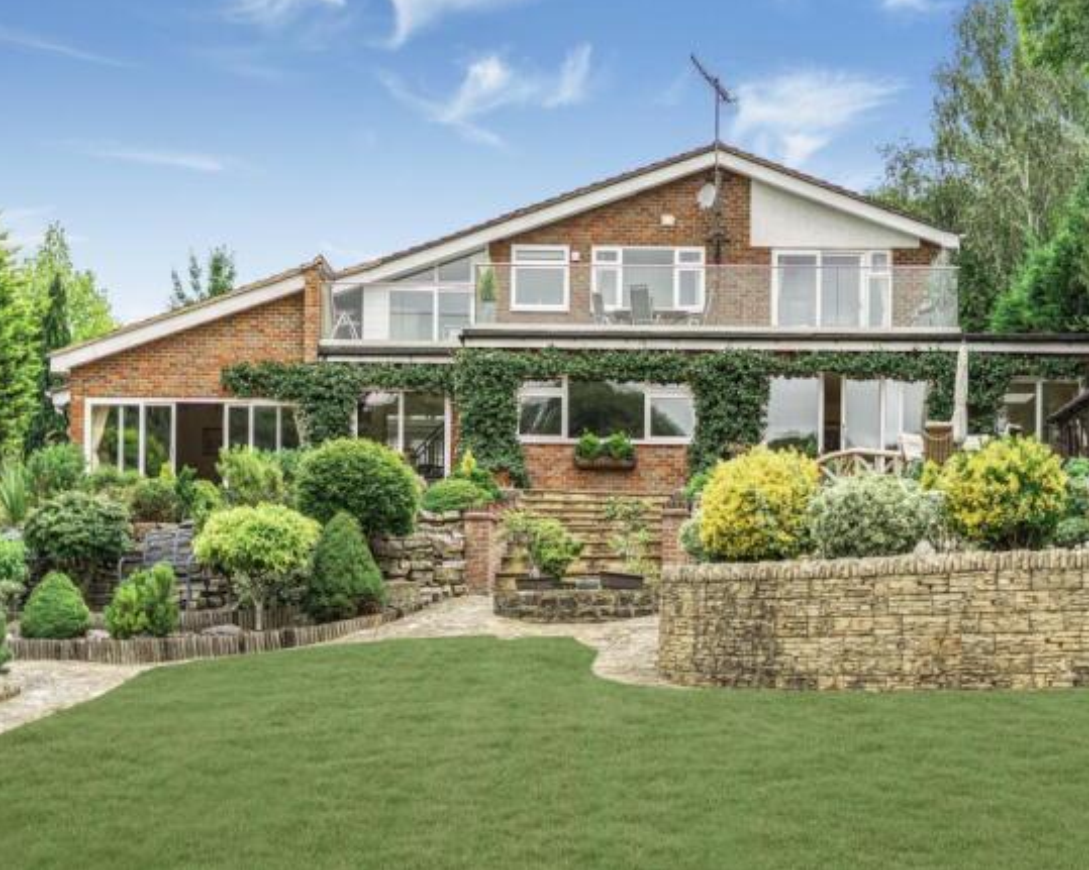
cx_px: 621
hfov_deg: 33.0
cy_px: 433
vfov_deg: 26.7
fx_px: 1837
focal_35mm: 57
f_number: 1.8
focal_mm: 50
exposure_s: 1/2500
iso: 400
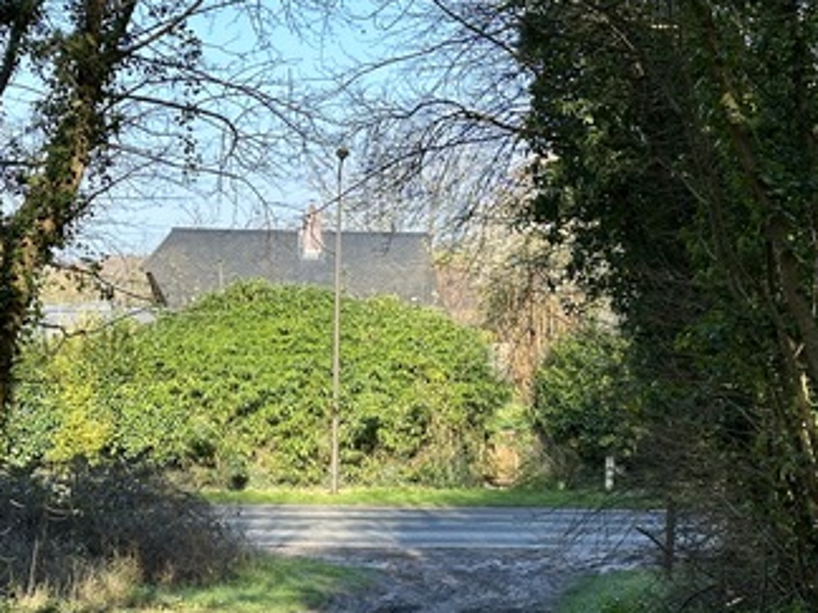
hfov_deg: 22.0
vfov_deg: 16.5
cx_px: 338
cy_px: 457
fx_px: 2103
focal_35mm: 89
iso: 64
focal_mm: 6.86
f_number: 1.78
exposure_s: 1/797
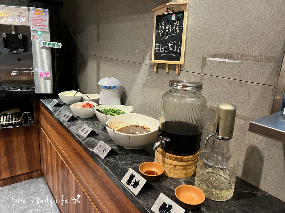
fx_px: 214
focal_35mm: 26
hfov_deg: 67.3
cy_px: 106
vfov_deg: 53.1
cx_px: 142
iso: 400
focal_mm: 5.7
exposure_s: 1/60
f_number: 1.5
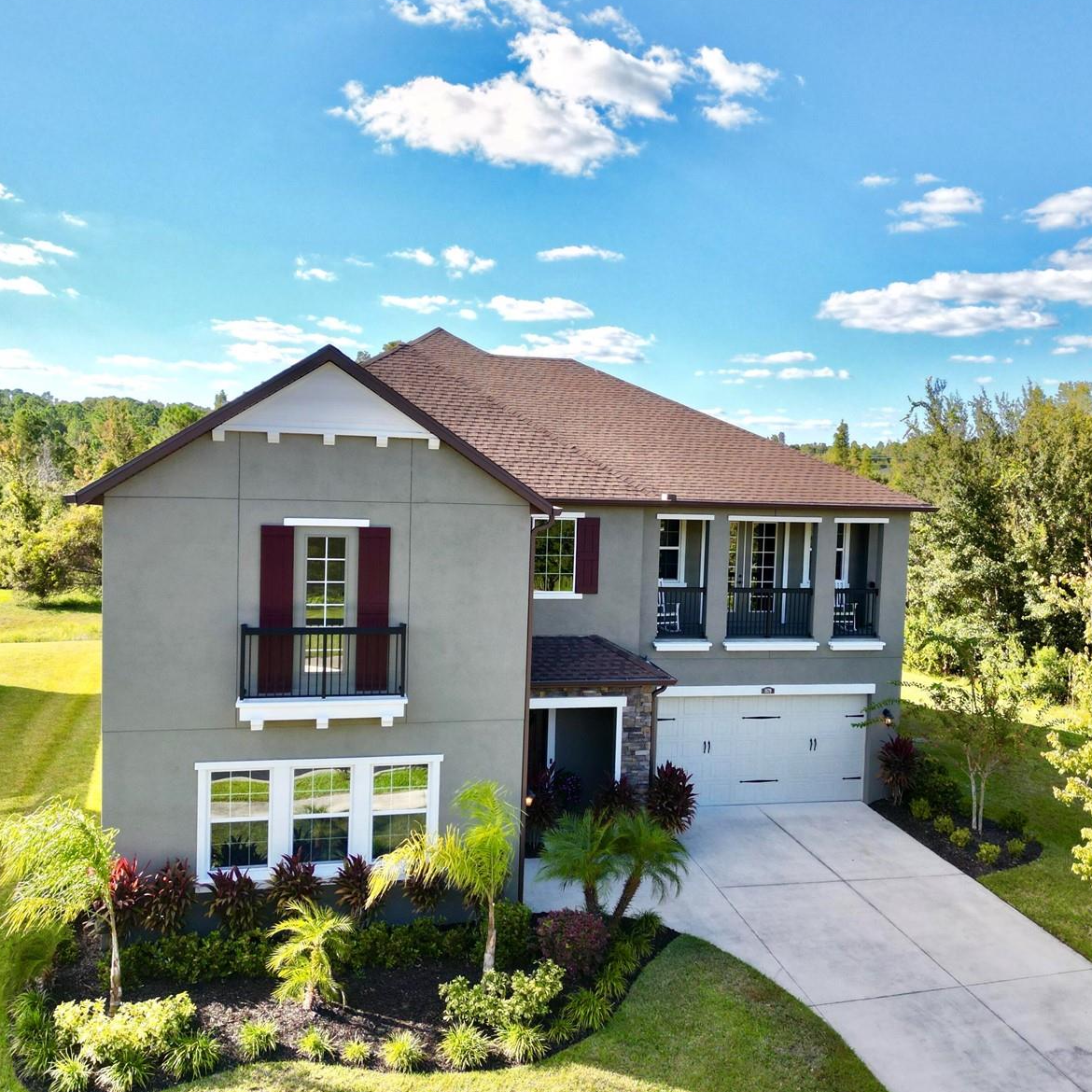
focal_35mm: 29
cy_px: 546
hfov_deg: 55.5
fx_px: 1035
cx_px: 595
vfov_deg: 55.6
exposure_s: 1/2000
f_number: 1.7
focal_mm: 6.72
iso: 100
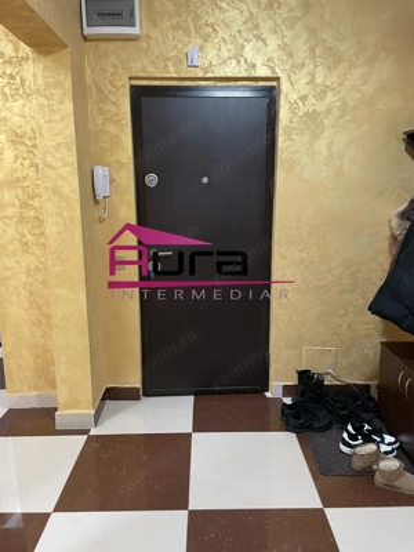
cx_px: 207
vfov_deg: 67.3
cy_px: 276
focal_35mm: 26
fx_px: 415
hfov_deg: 53.1
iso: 400
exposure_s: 1/50
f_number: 1.6
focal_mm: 4.2
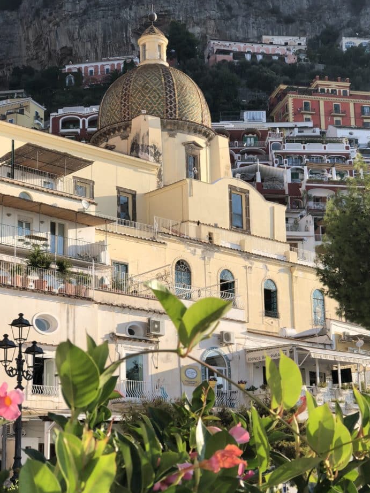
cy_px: 282
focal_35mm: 66
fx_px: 941
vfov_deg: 29.4
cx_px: 206
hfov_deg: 22.2
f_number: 2.8
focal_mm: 6.6
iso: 20
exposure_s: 1/448
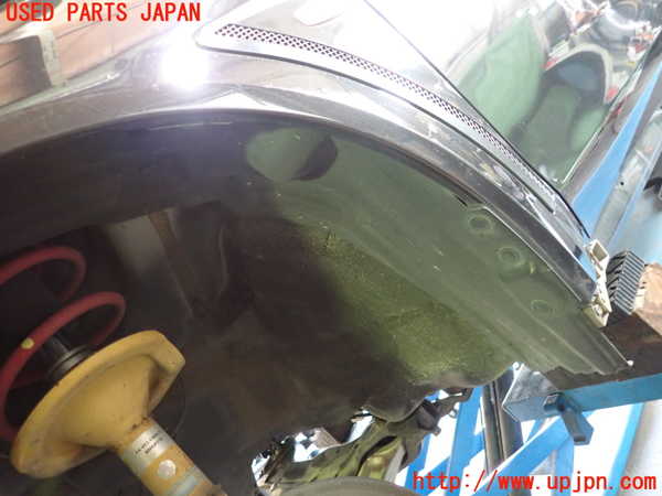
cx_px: 331
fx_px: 478
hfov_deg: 69.4
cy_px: 248
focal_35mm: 25
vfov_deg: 54.9
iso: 800
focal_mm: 4.5
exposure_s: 1/20
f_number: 2
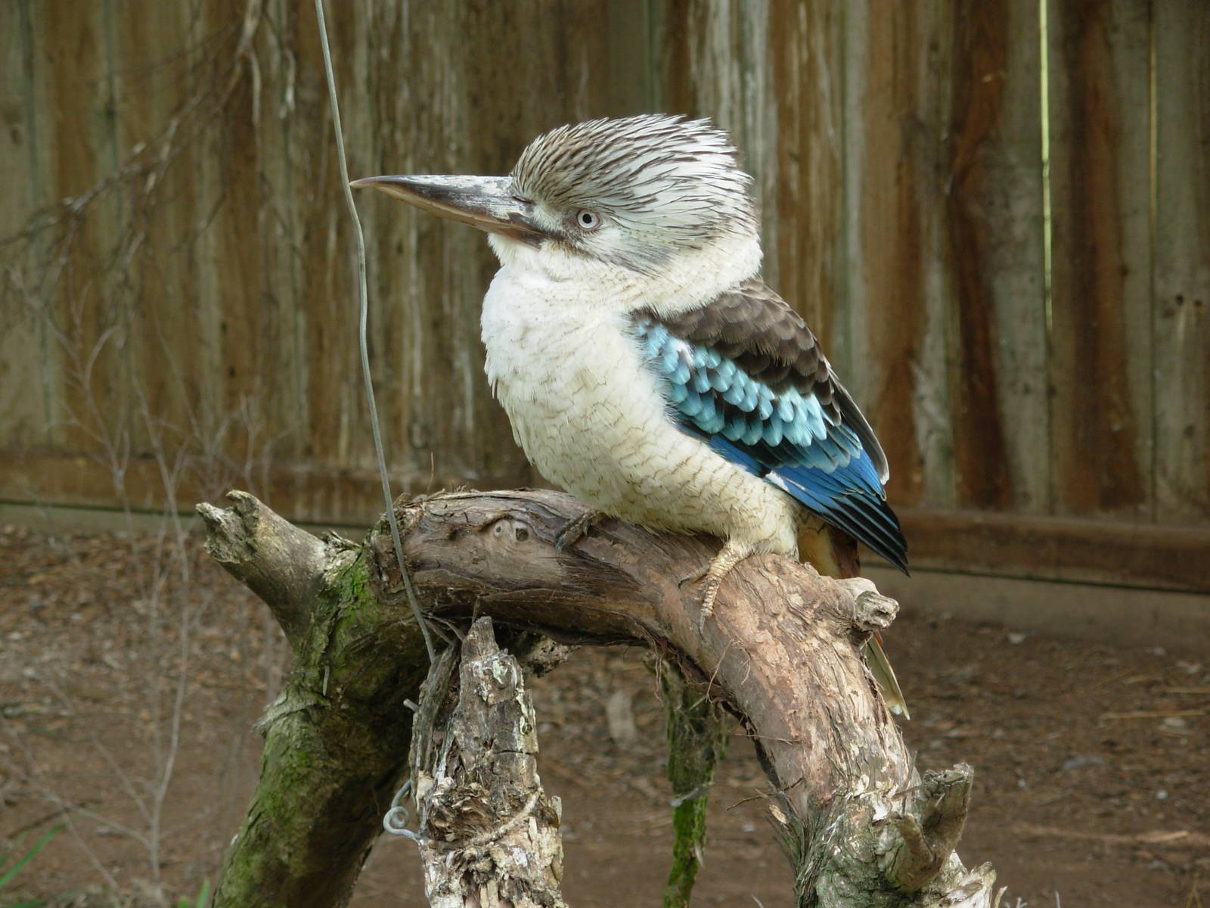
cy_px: 454
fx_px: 4265
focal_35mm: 122
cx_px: 605
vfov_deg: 12.1
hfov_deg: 16.1
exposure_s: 1/102
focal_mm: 20.2
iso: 50
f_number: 4.3
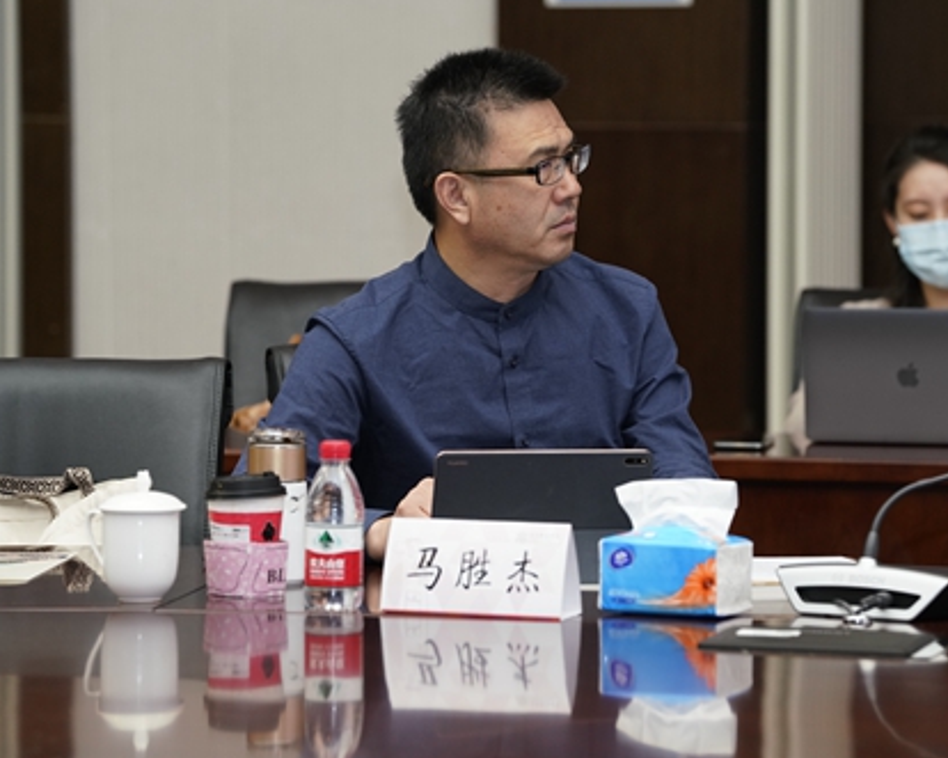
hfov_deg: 10.0
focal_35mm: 193
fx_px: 5414
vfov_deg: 8.0
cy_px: 378
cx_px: 497
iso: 1600
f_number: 5
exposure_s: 1/160
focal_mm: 170
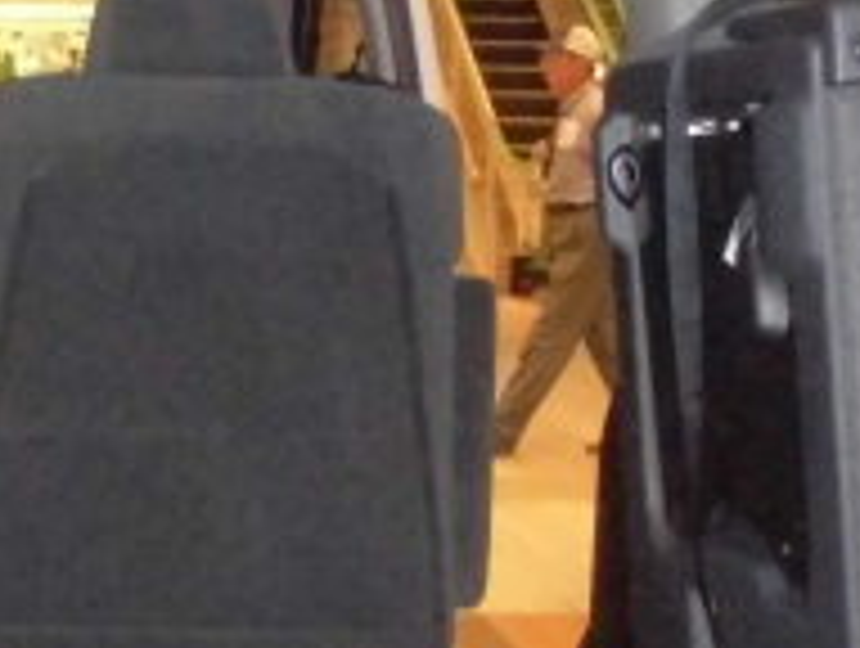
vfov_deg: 15.3
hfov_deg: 19.1
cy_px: 392
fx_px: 2414
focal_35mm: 97
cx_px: -153
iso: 400
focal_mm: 5.3
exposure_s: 1/60
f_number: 3.7
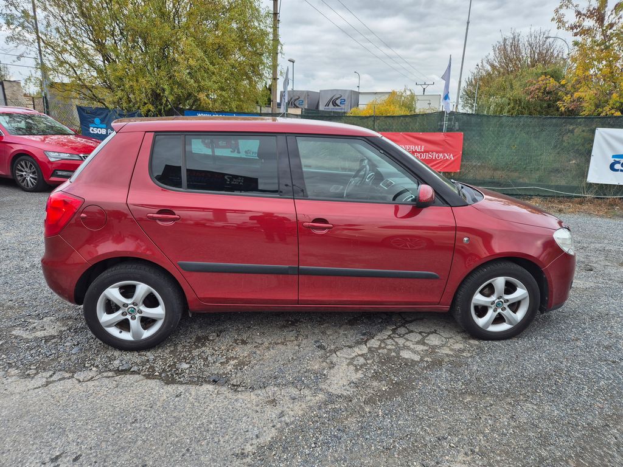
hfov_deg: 73.9
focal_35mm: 23
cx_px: 312
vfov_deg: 58.9
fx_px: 414
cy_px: 234
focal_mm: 5.4
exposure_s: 1/445
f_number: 1.8
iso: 25
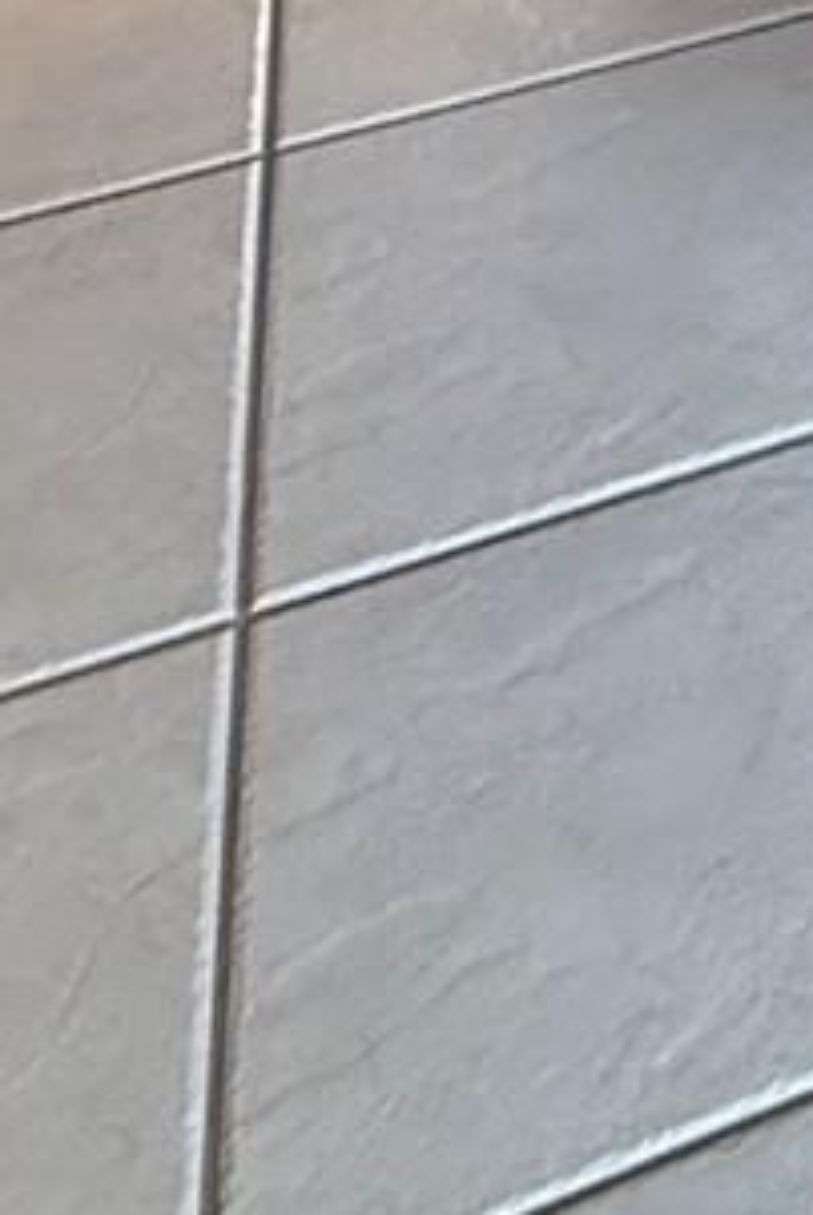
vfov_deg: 19.0
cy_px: -1064
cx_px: 2157
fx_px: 2602
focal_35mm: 77
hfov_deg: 12.3
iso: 320
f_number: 2.2
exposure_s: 1/60
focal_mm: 2.22
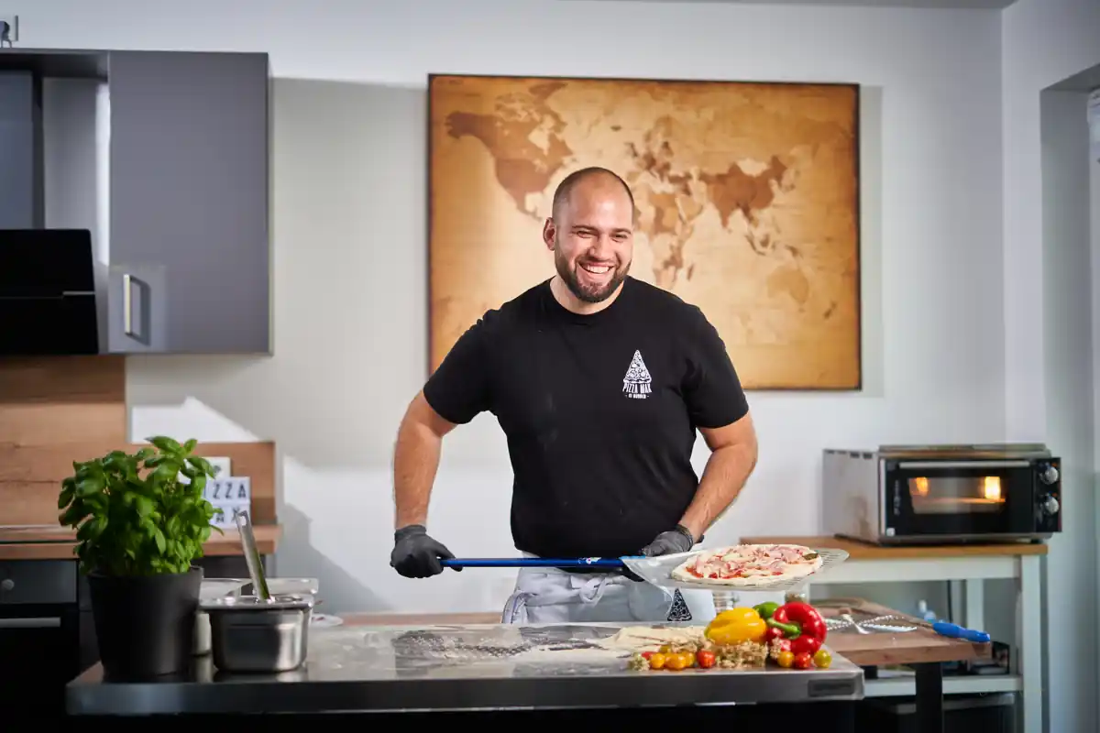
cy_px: 366
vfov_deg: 27.0
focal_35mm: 50
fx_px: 1528
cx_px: 550
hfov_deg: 39.6
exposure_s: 1/125
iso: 100
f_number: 1.8
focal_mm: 50
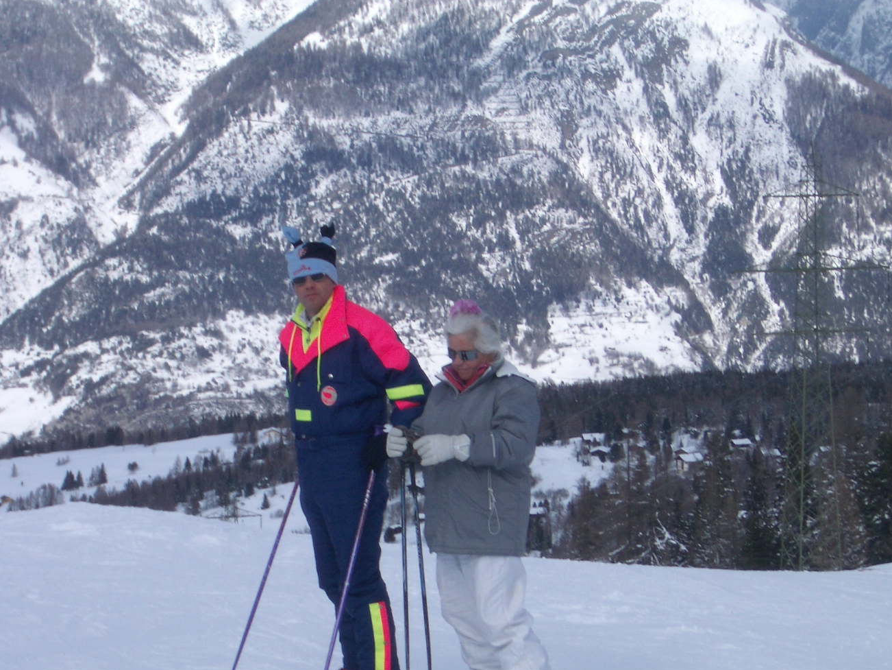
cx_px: 449
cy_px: 377
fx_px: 3325
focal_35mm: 129
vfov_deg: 11.5
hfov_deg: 15.3
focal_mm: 17.4
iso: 50
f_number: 7.7
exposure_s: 1/320
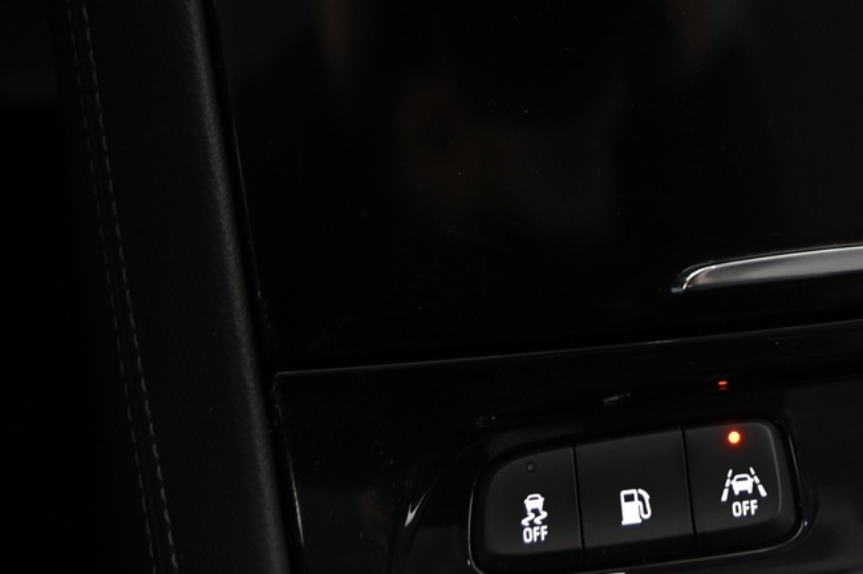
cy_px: -133
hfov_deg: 20.0
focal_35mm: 100
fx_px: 2395
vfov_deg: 13.3
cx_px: 787
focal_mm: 40
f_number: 4
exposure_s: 1/15
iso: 2000
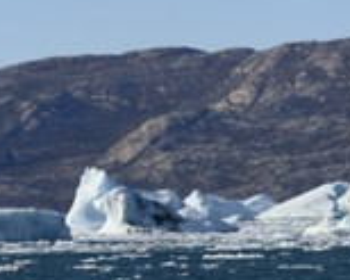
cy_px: 285
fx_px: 5290
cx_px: 223
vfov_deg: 3.0
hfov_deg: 3.8
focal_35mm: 511
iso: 400
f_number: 10
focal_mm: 200
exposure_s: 1/1000
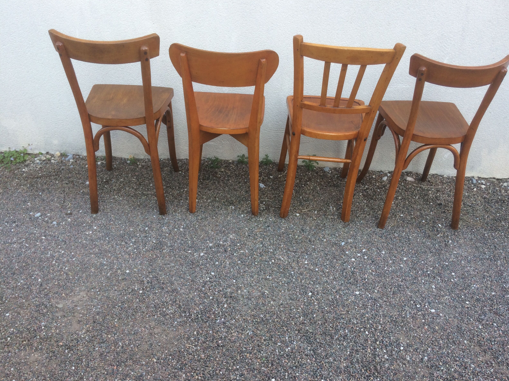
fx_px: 441
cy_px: 193
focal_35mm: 30
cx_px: 263
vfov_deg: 46.8
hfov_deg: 60.0
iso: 32
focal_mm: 4.15
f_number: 2.2
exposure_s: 1/113
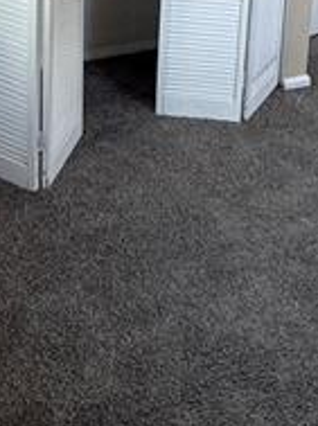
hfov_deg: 25.5
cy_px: -140
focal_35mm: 57
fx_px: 701
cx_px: 188
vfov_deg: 27.7
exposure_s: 1/99
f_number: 2.2
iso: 250
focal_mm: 2.22
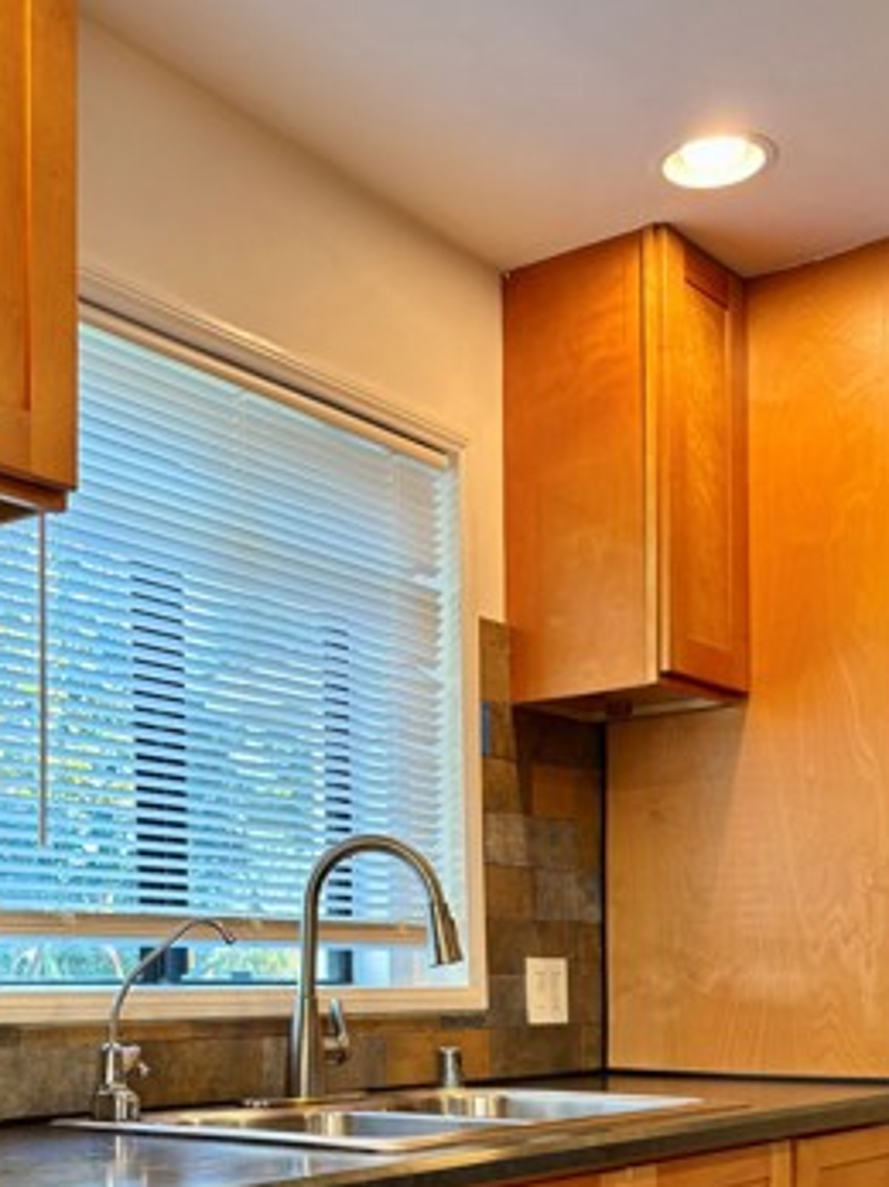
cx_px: 386
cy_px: 975
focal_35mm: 48
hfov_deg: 30.2
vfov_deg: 38.0
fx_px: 1645
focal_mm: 5.96
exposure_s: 1/60
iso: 80
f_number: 1.6
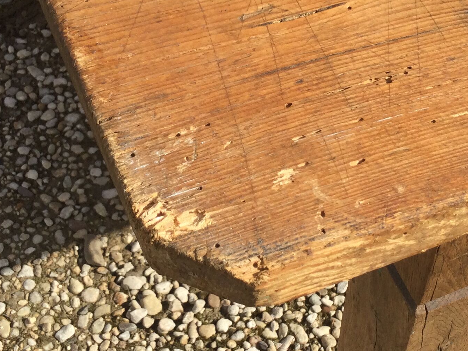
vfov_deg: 19.6
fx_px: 1014
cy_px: 149
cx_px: 279
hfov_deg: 25.9
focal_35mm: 75
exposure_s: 1/1058
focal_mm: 3.3
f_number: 2.4
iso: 25
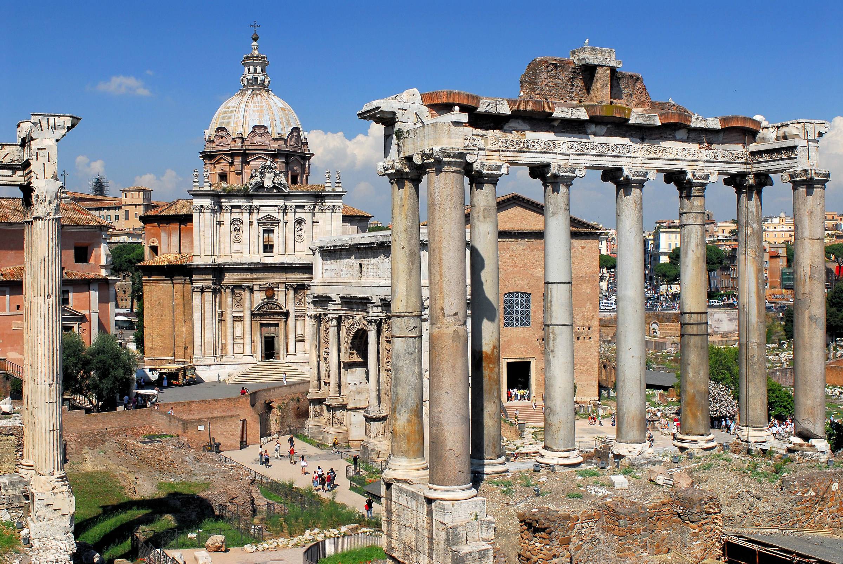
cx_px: 422
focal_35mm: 42
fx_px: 985
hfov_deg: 46.4
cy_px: 282
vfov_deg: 32.0
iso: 100
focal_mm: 28
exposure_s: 1/180
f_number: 7.1
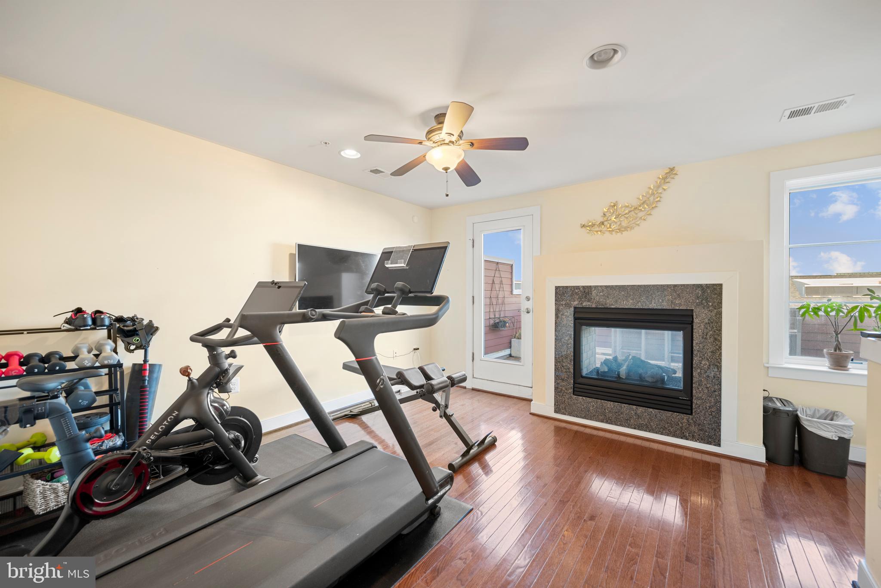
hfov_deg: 104.2
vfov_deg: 81.3
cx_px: 440
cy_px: 294
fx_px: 343
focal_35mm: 14
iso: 100
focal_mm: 14
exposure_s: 1/4
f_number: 4
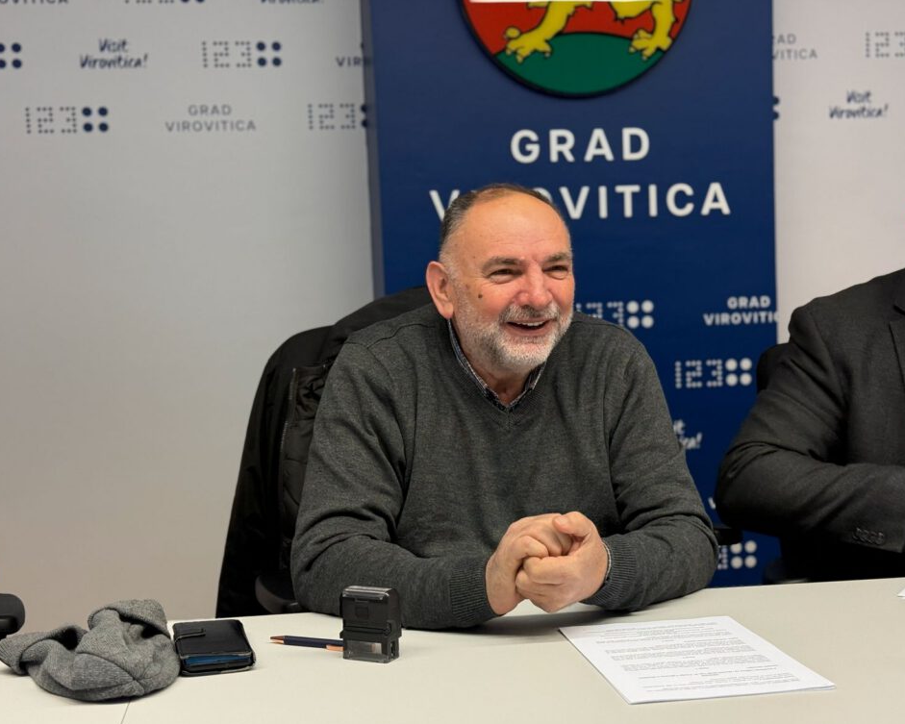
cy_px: 367
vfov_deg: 29.7
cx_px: 483
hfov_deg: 36.6
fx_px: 1366
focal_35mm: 51
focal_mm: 6.76
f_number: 1.78
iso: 250
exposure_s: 1/100
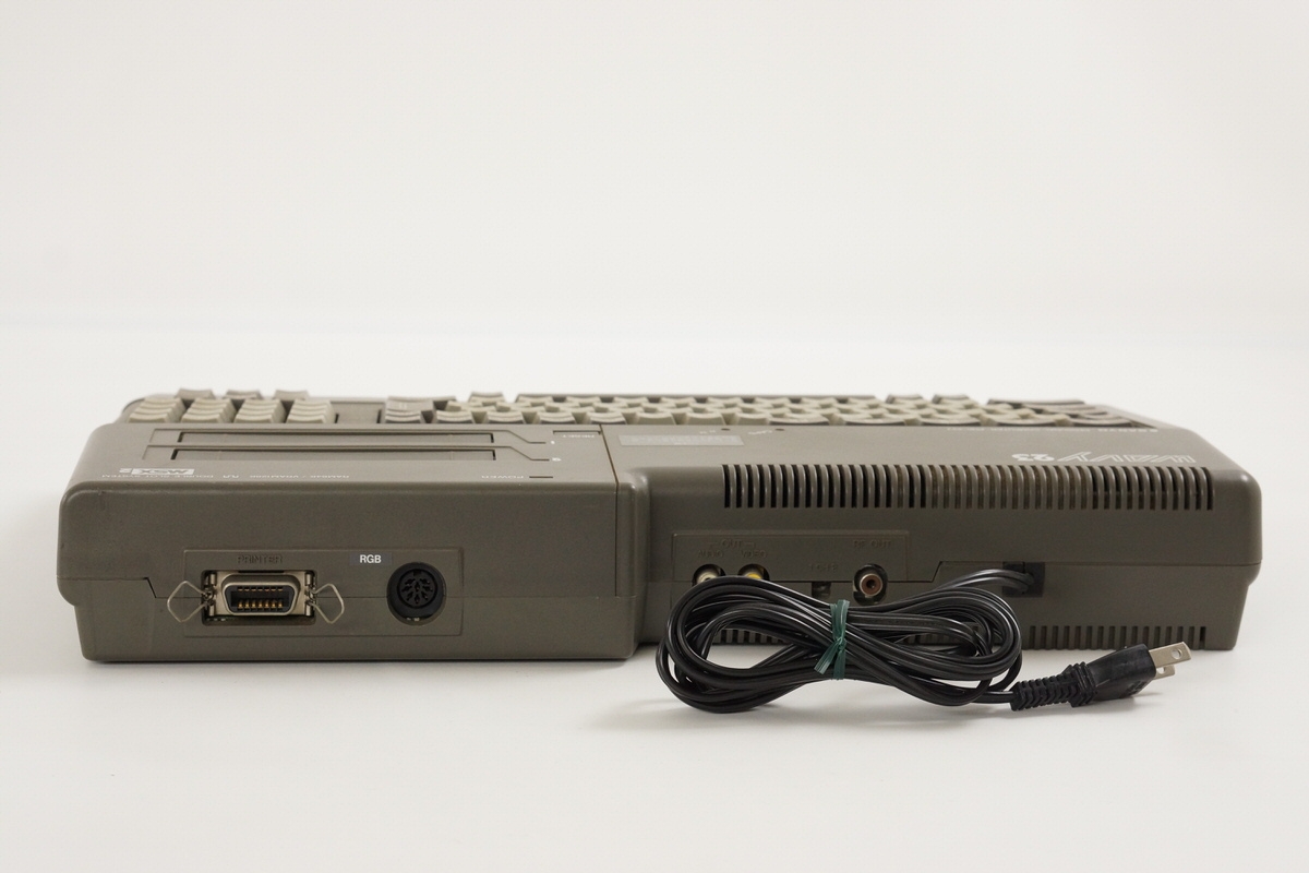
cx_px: 654
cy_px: 436
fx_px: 2727
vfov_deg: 18.2
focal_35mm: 75
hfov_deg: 27.0
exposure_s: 1/80
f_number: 7.1
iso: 800
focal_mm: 50
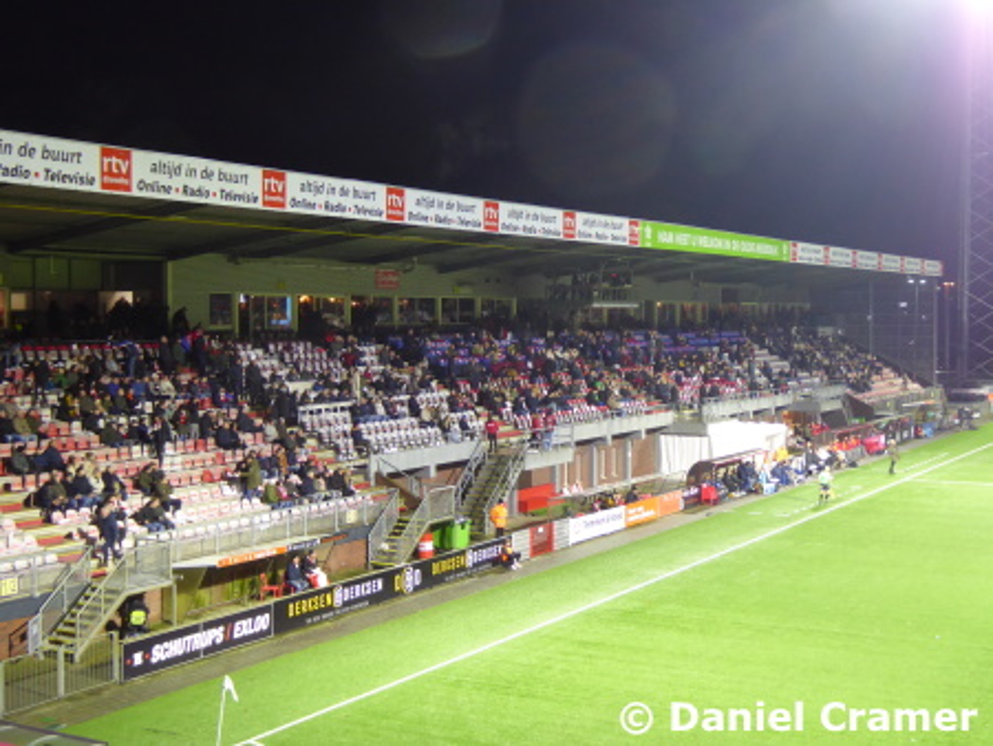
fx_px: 1435
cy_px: 373
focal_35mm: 50
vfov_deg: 29.1
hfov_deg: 38.2
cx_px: 496
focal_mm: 9
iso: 400
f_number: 4.1
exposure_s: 1/15
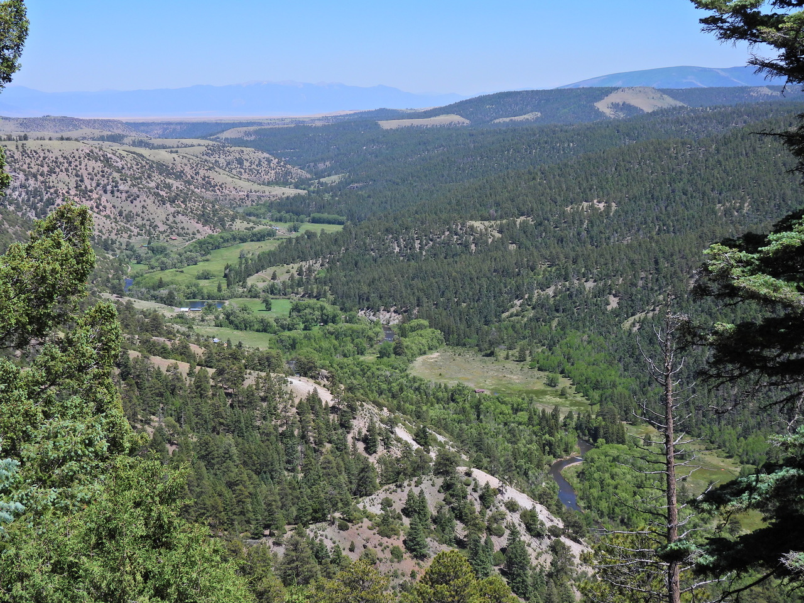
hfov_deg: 32.2
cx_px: 402
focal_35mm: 60
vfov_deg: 24.4
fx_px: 1394
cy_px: 302
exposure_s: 1/1600
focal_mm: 10.7
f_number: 3.5
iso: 100
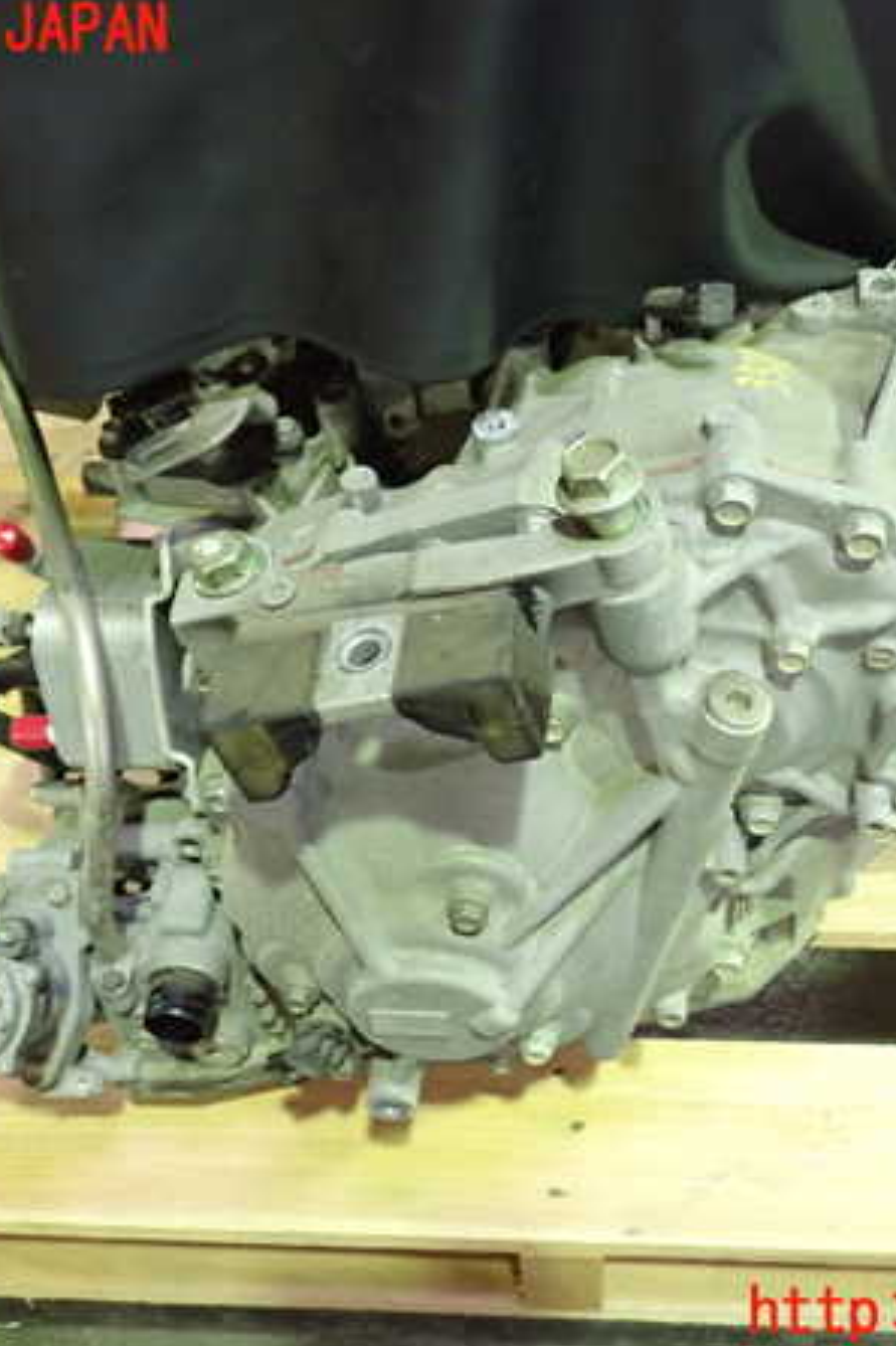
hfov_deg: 31.8
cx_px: 525
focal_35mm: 42
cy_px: 673
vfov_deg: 46.4
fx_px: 1569
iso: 800
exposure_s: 1/25
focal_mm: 5.4
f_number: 2.3
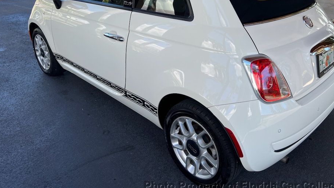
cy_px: 57
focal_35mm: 32
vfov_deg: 36.2
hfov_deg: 60.9
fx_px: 283
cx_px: 185
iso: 50
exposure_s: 1/840
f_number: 1.5
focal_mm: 5.7
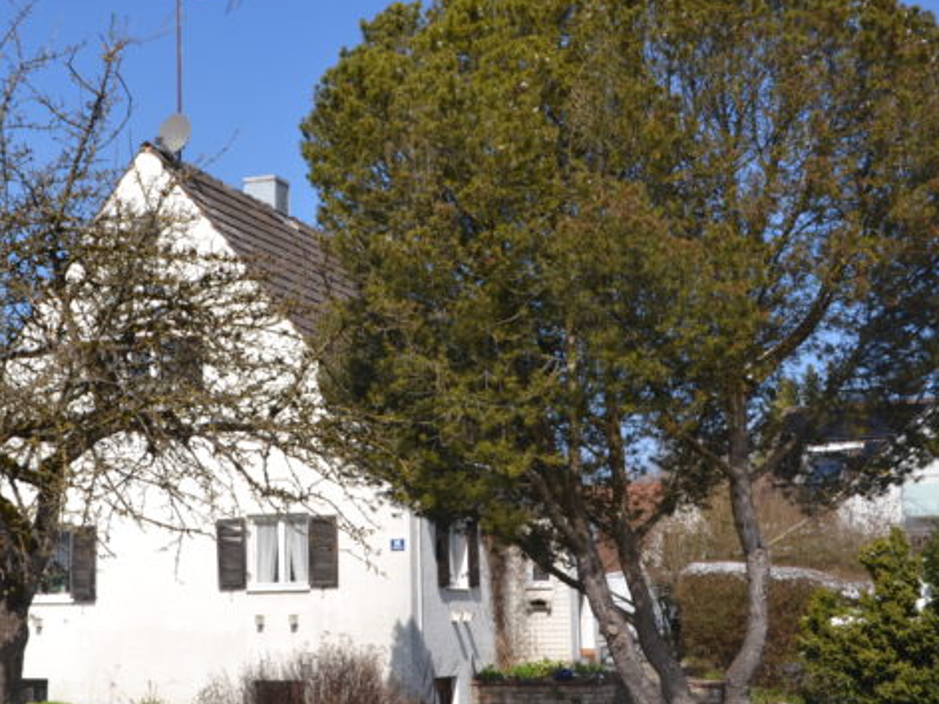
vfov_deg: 24.0
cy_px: 360
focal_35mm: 61
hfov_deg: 31.3
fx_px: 1655
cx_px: 286
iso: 100
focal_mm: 26
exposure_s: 1/200
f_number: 10
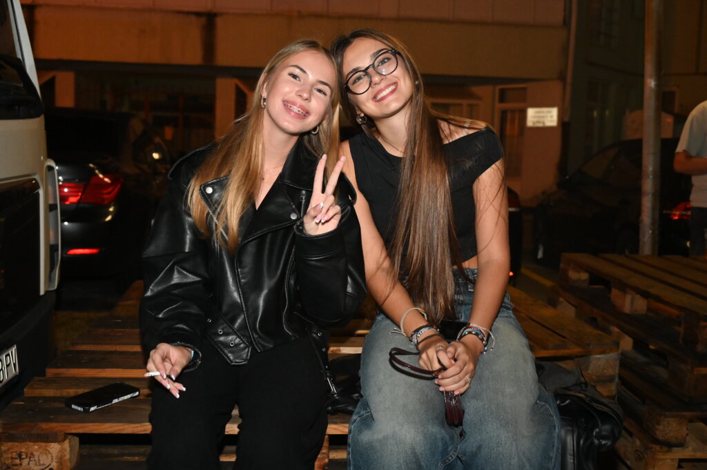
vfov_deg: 32.6
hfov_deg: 47.4
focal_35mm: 41
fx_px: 805
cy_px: 235
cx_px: 354
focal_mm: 41
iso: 6400
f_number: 5
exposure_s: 1/60
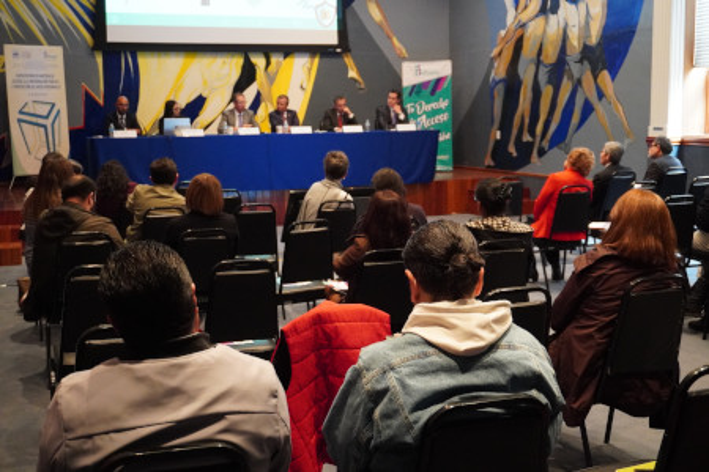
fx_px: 886
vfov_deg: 29.9
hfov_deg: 43.6
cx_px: 354
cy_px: 236
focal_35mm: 45
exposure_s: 1/60
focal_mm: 30
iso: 6400
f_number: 5
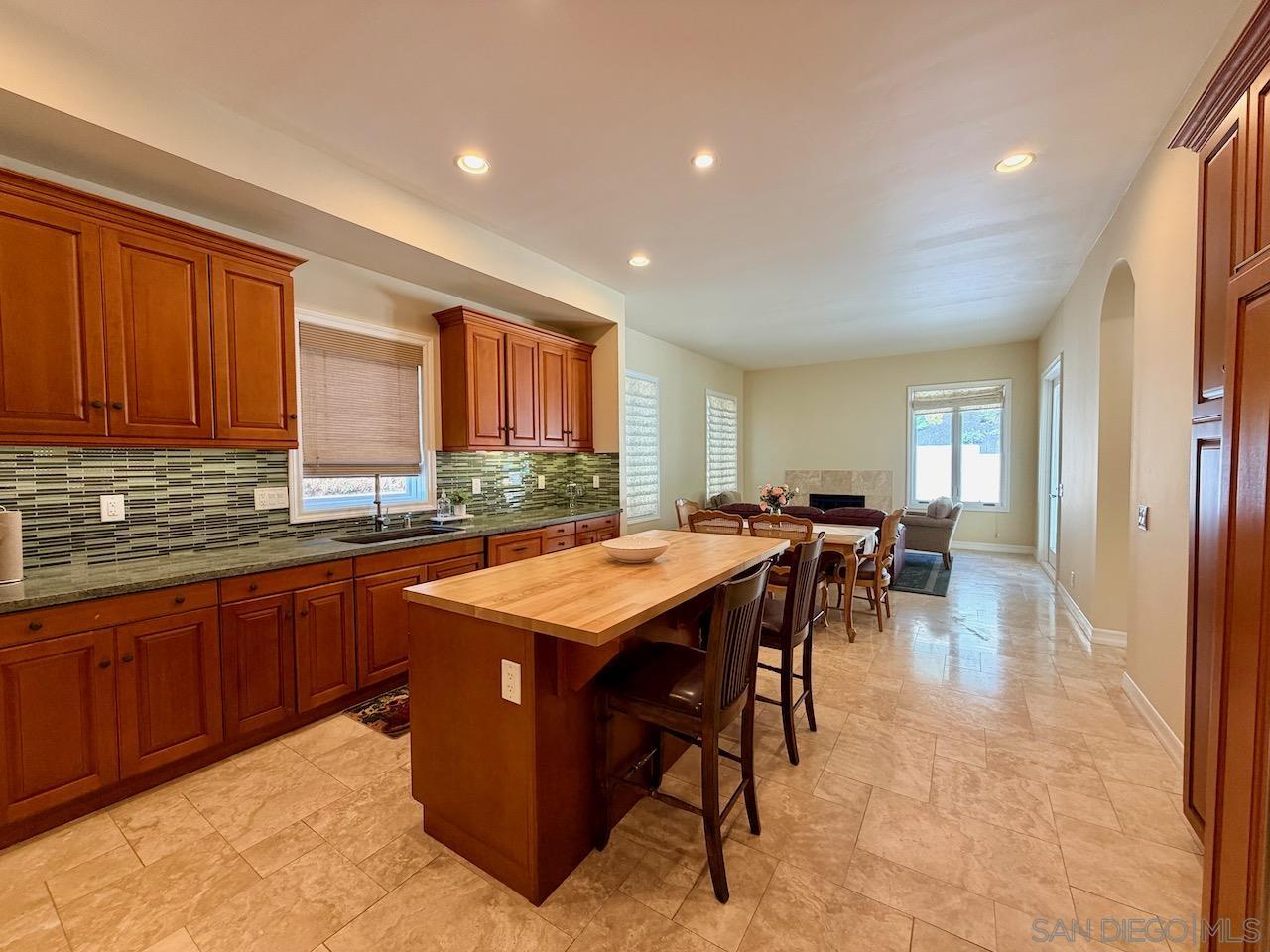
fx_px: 514
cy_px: 476
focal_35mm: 14
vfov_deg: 85.7
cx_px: 635
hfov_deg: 102.1
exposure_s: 1/60
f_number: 2.2
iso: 200
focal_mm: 2.22
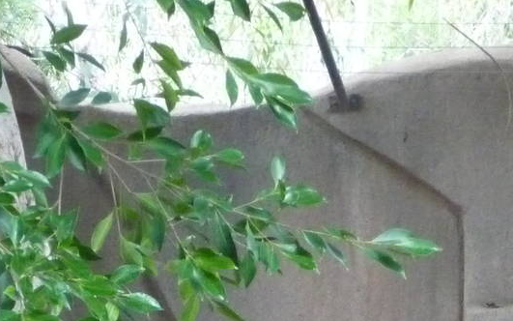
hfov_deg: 6.4
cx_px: 235
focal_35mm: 329
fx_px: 4600
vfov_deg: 4.0
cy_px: 579
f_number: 4.7
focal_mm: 17.5
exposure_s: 1/125
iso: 800
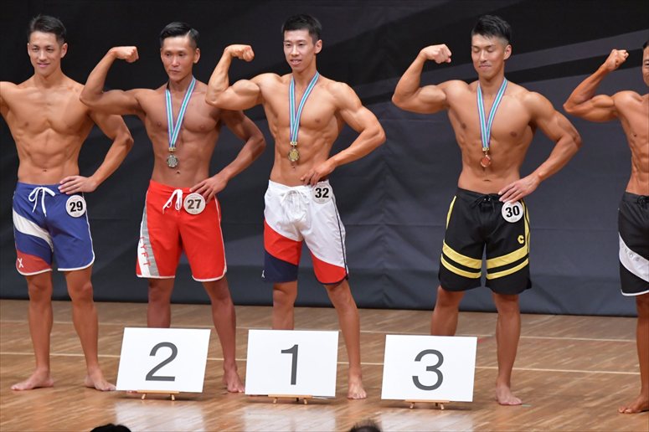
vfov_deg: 4.8
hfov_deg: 7.2
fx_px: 5135
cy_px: 216
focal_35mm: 285
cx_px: 324
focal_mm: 190
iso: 6400
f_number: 5.6
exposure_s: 1/400
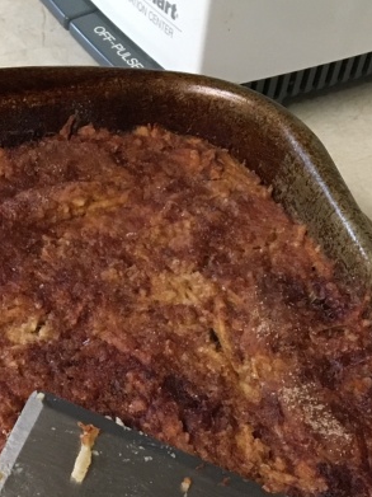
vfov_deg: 23.8
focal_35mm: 76
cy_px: 569
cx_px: 74
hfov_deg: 19.2
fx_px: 1090
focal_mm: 4.15
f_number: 2.2
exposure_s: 1/24
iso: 200
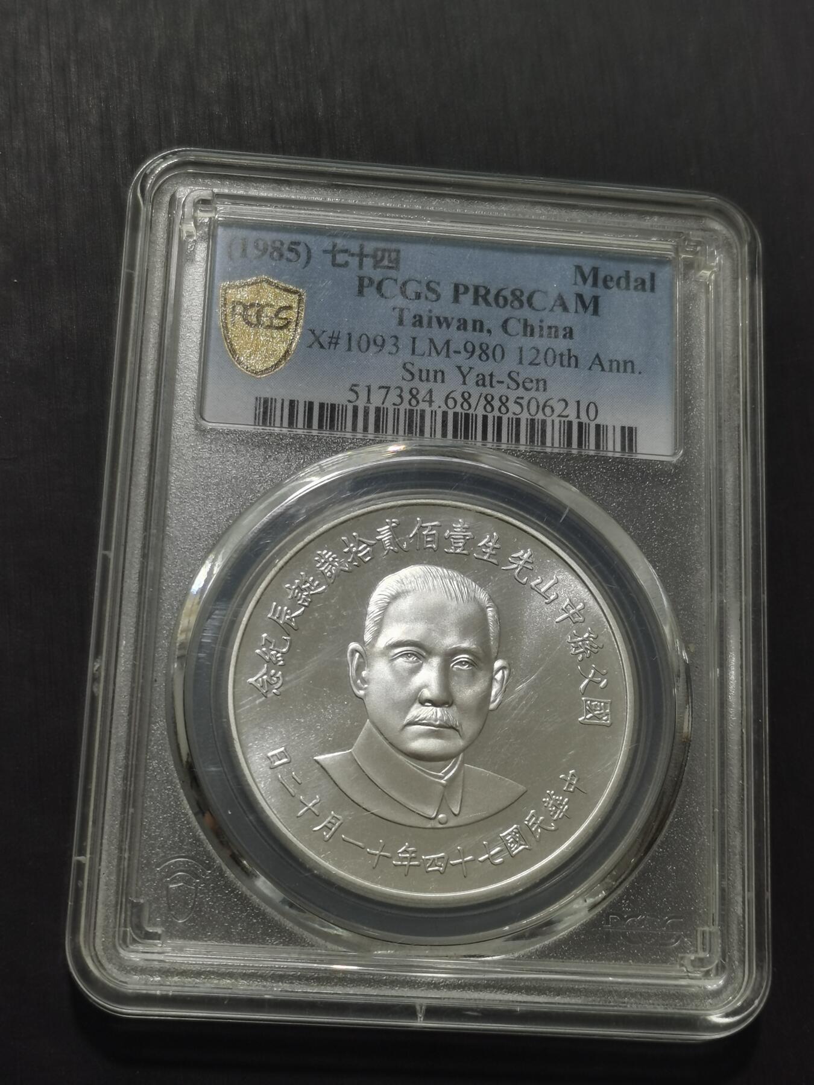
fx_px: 1944
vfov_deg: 31.2
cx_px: 407
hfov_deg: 23.7
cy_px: 542
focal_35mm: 62
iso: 50
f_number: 1.8
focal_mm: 5.58
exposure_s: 1/142
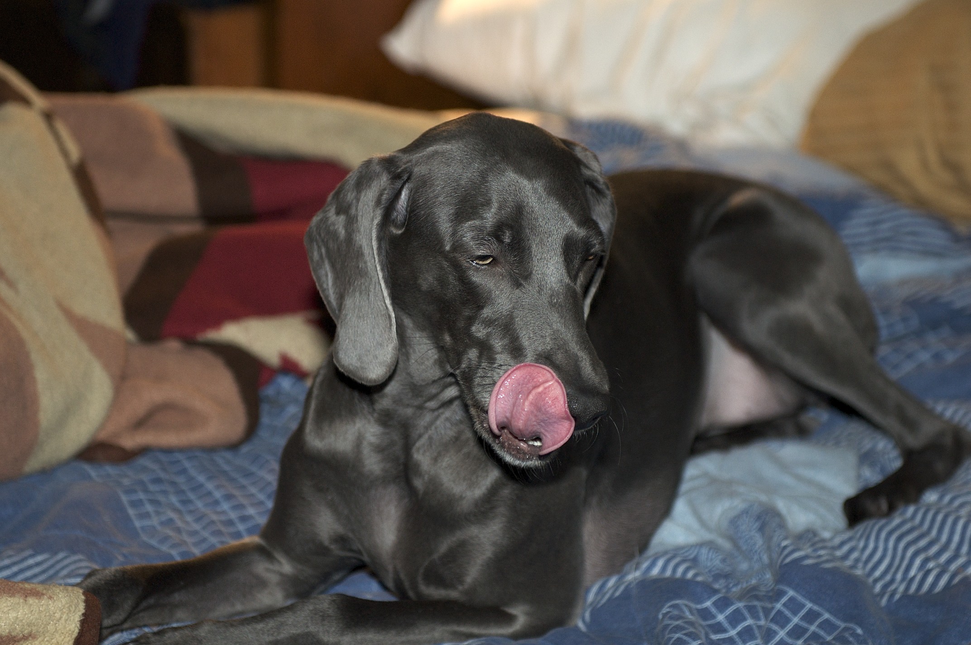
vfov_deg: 13.0
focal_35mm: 105
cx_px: 486
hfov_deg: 19.5
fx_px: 2829
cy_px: 322
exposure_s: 1/60
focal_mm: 70
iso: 500
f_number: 2.8
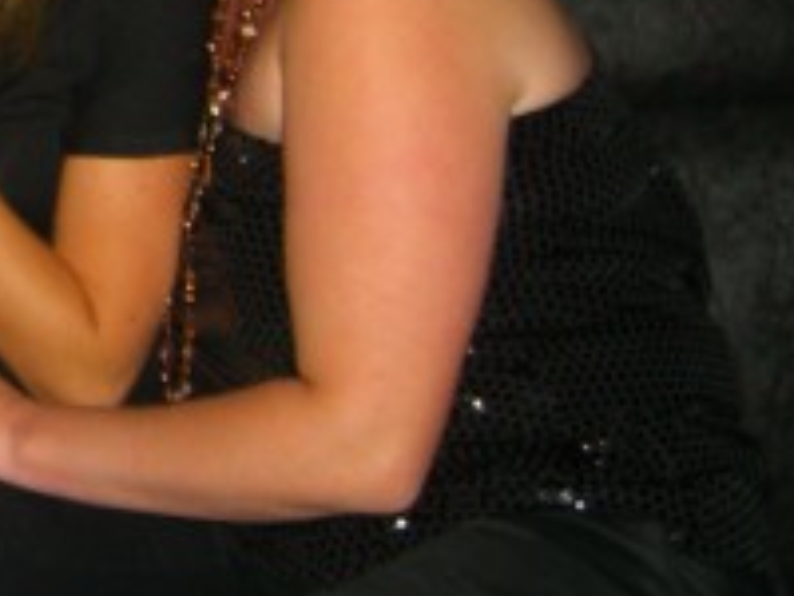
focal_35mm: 114
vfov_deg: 12.6
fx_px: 2615
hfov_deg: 16.2
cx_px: -298
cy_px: -183
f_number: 2.8
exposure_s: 1/60
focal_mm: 7.9
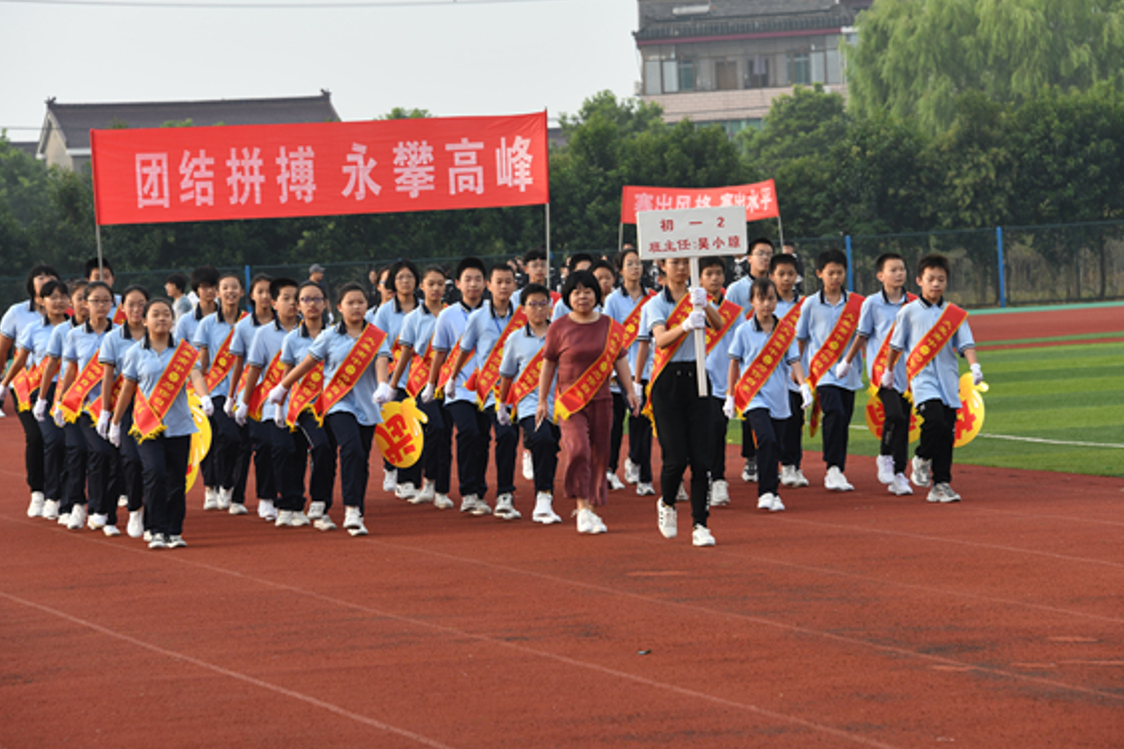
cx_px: 553
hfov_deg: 12.8
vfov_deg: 8.6
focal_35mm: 160
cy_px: 356
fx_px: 4994
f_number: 8
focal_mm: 150
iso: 450
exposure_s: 1/250
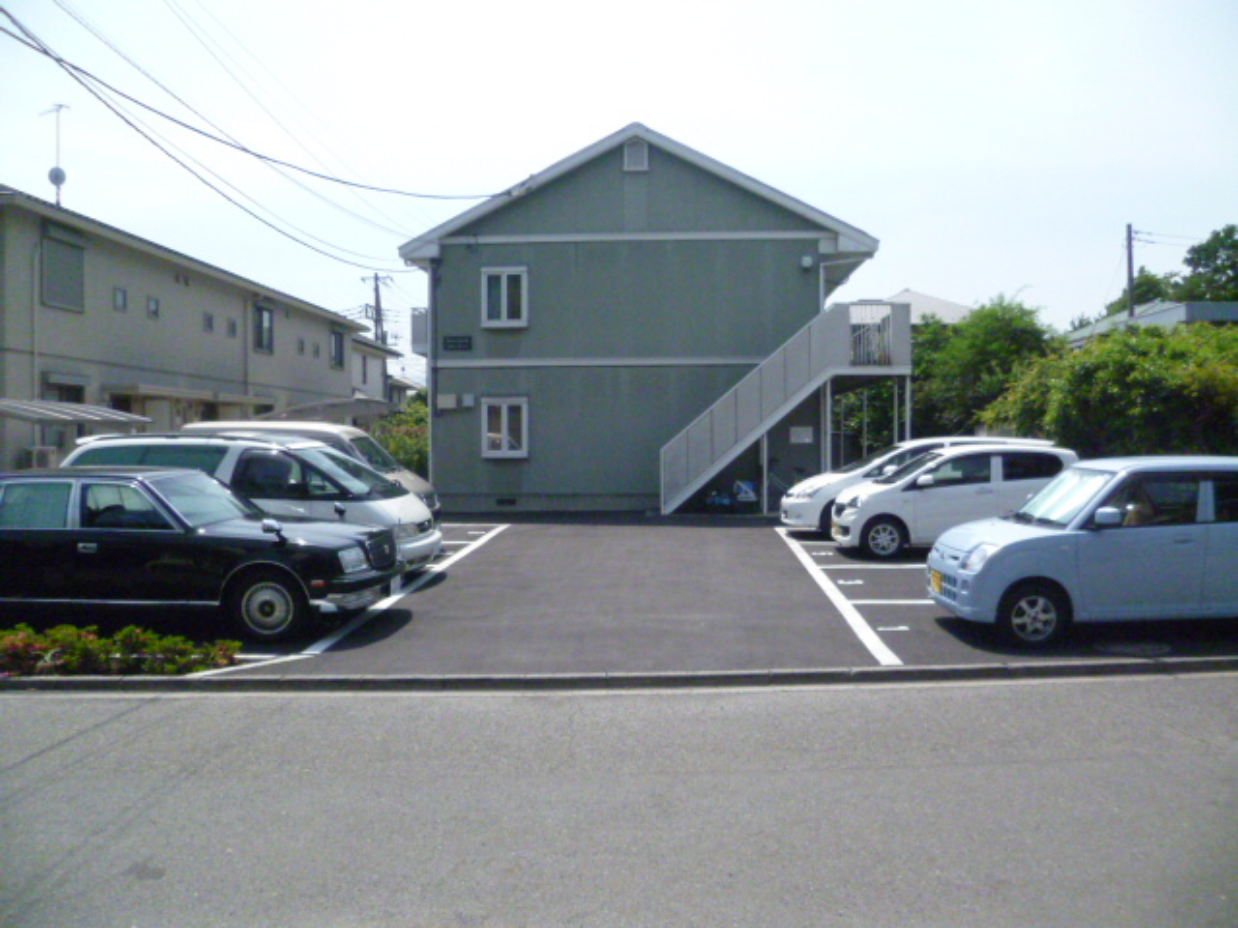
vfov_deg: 49.7
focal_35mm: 28
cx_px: 619
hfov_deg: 63.4
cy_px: 464
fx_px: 1001
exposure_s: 1/1000
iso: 800
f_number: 9
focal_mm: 5
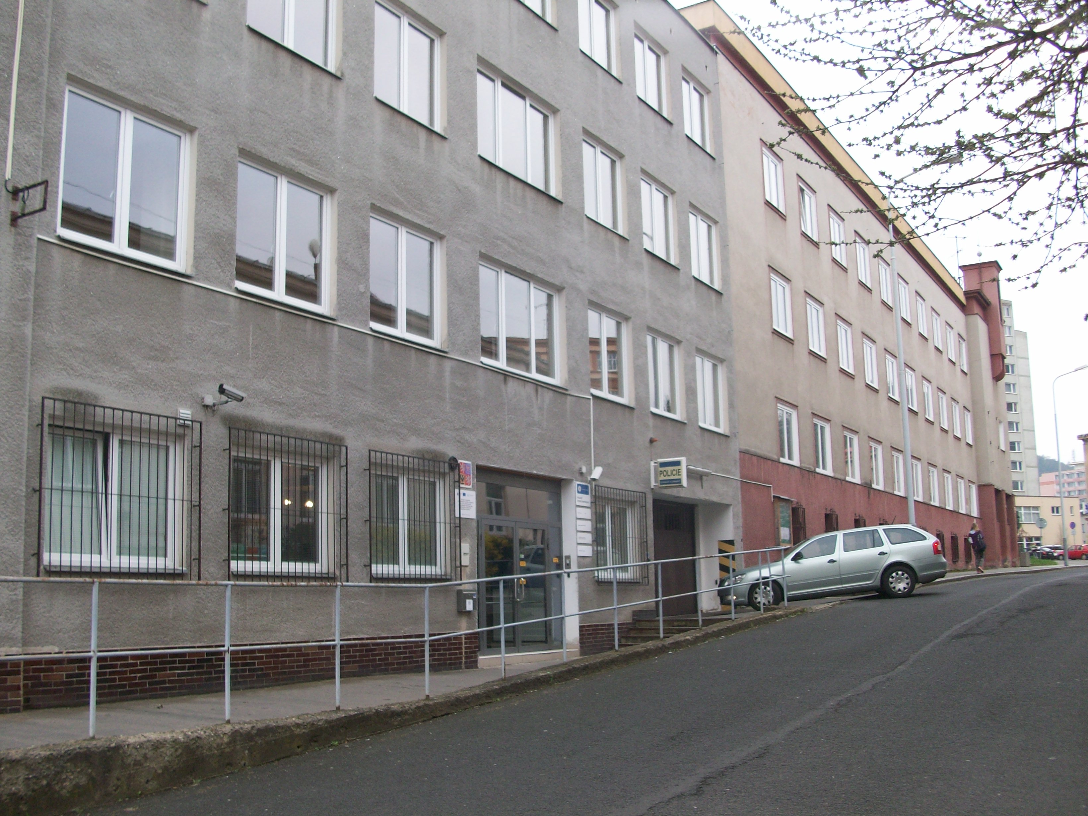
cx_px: 544
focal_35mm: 34
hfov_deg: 54.0
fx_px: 1069
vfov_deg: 41.8
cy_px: 408
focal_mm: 5.7
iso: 64
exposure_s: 1/311
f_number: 2.8
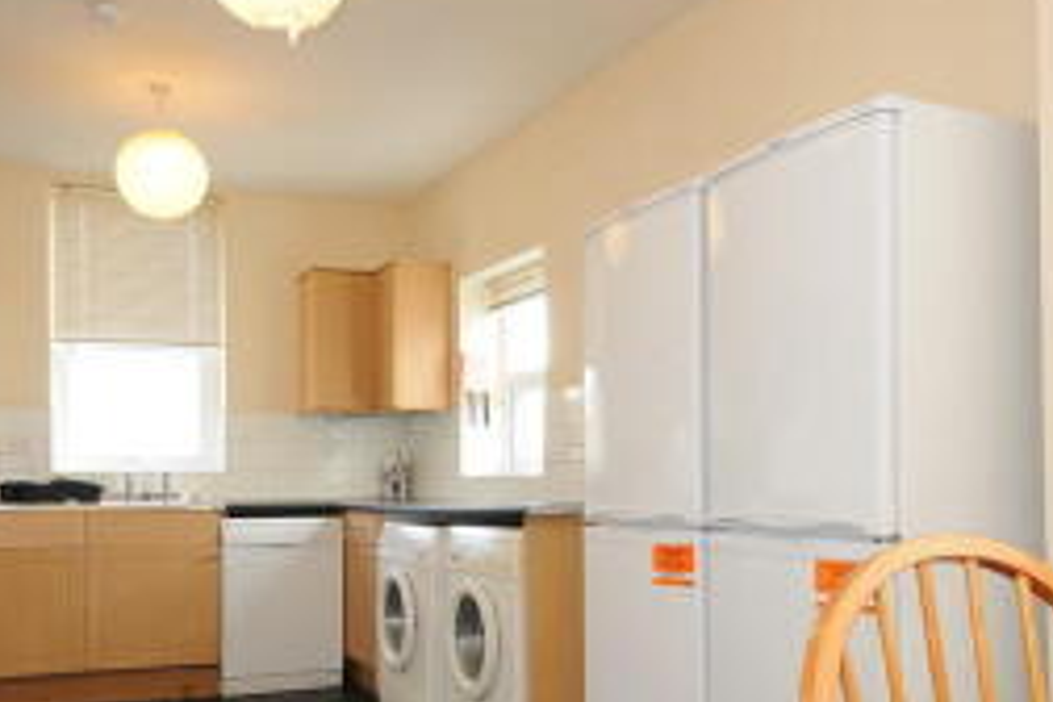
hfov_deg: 55.5
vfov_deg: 38.7
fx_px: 994
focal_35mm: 34
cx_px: 443
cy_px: 432
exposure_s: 1/15
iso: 400
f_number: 7.1
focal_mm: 12
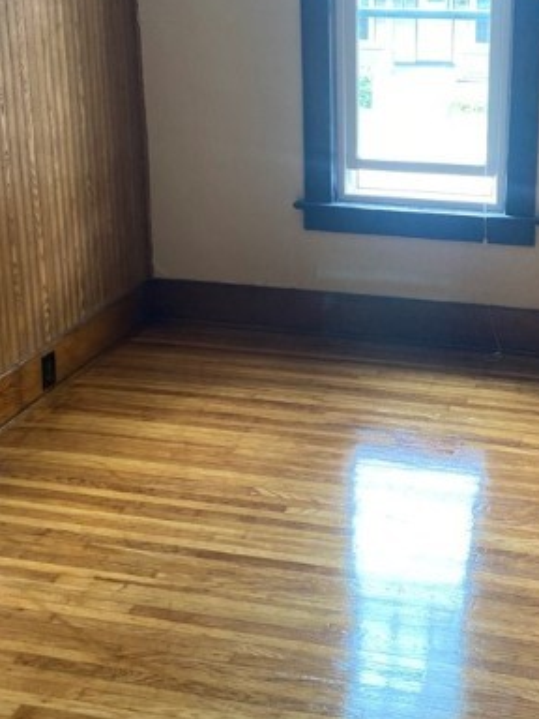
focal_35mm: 52
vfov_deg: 36.5
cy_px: 243
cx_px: 386
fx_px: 1080
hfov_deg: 27.7
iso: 250
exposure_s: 1/60
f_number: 1.8
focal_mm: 4.25
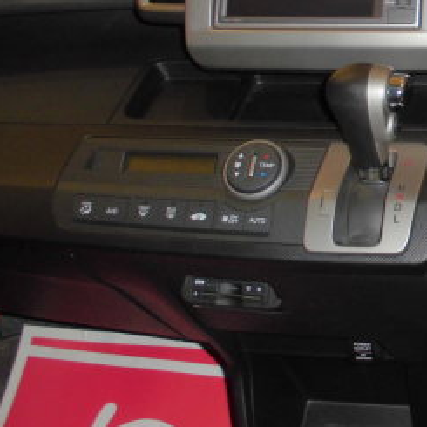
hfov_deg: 23.0
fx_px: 935
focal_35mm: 67
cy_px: 82
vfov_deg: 25.3
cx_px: 547
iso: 100
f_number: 3.7
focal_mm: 5.3
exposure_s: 1/60
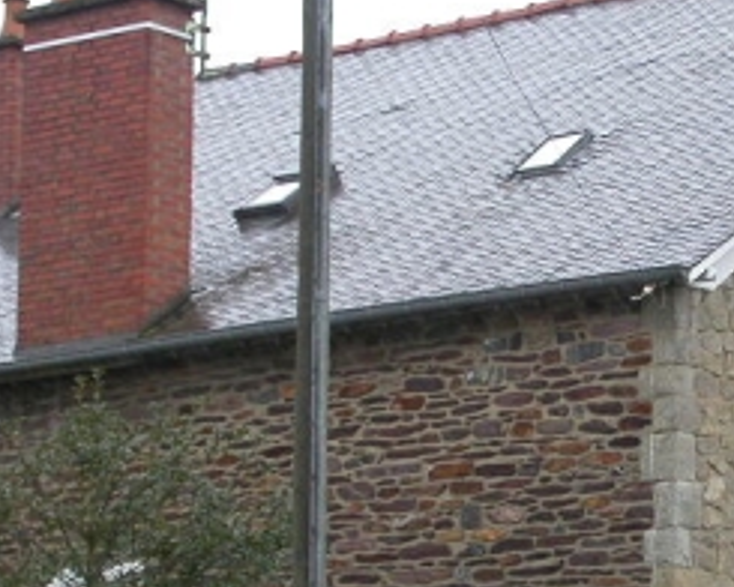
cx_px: 620
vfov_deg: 9.0
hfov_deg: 11.2
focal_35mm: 171
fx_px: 3715
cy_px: 434
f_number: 3.1
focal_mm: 13.1
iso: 100
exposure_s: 1/88.2
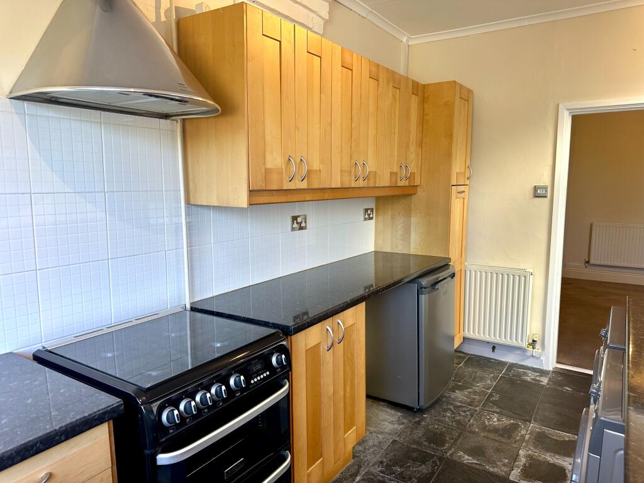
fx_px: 446
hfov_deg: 71.6
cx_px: 322
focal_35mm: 24
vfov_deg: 56.8
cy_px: 242
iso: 100
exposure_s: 1/100
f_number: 1.78
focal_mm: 6.86
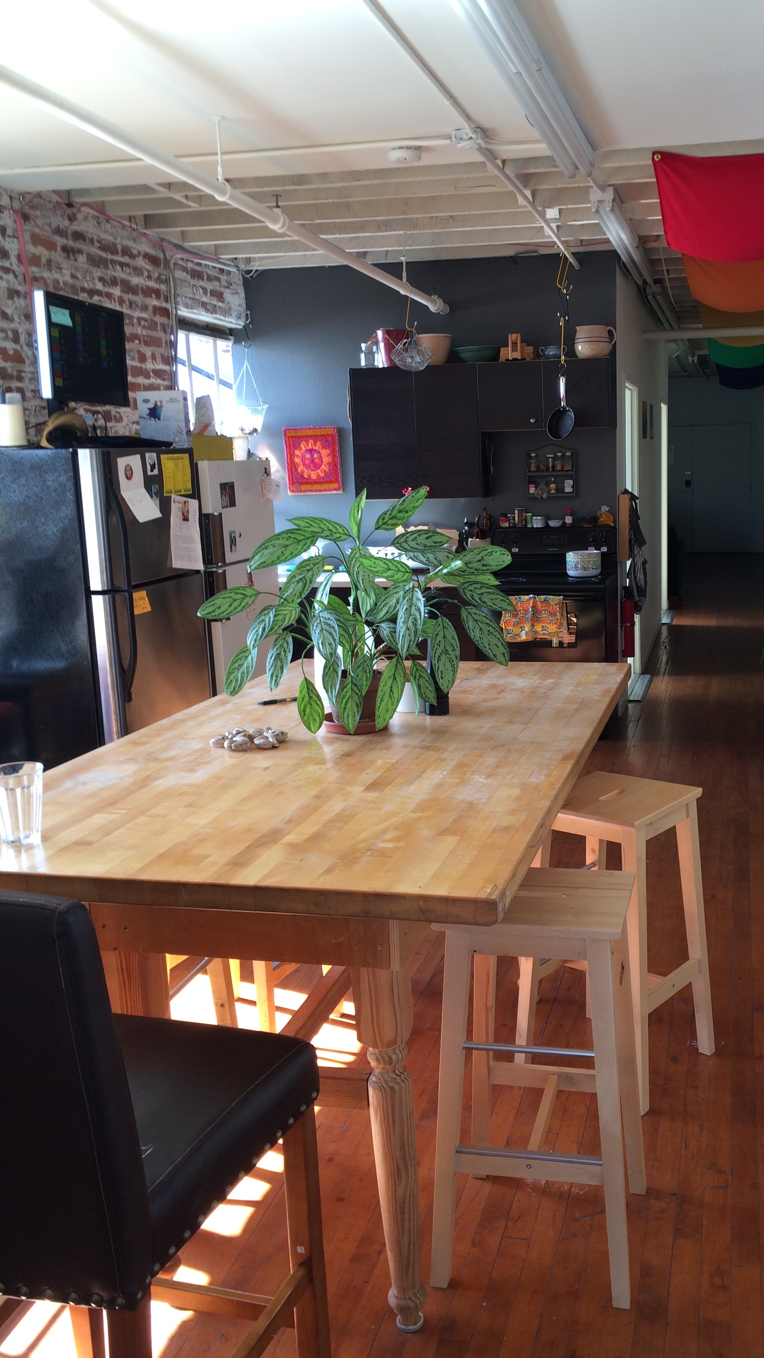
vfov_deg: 61.0
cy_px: 674
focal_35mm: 32
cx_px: 503
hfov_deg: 36.3
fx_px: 1152
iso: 32
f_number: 2.2
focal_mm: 4.15
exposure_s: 1/41
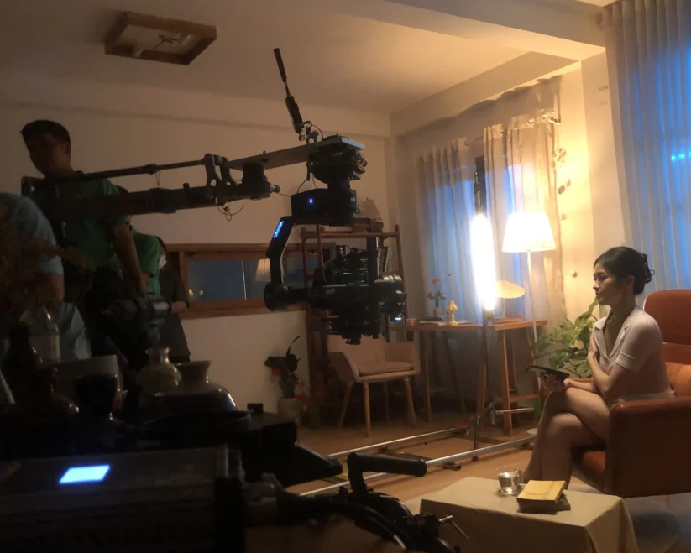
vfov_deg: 43.3
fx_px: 696
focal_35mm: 34
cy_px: 304
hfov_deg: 52.7
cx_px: 390
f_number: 1.8
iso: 100
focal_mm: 4
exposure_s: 1/4
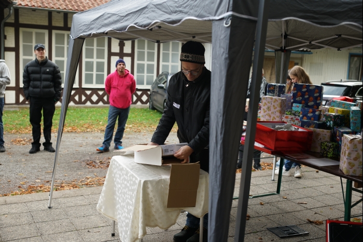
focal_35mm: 40
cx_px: 182
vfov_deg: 33.4
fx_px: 403
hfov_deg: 48.5
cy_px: 121
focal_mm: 40
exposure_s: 1/200
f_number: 4
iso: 400
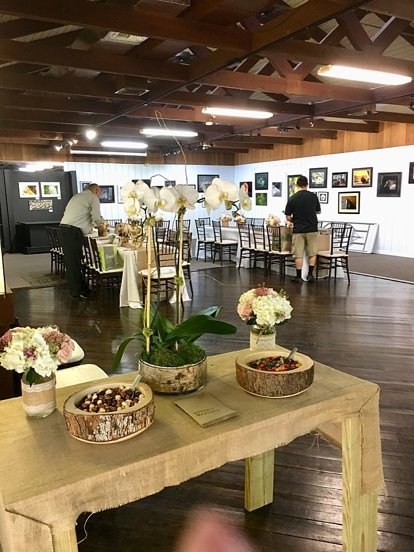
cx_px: 207
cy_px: 276
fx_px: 462
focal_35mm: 29
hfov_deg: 48.2
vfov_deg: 61.7
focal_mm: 4.15
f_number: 2.2
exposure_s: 1/24
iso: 200
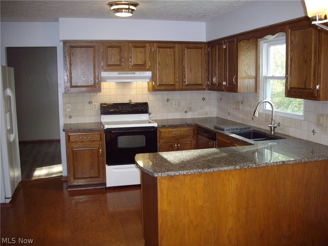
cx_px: 164
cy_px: 123
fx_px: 351
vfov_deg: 38.7
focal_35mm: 37
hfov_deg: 50.1
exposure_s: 1/50
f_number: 2.8
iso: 244
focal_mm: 6.2
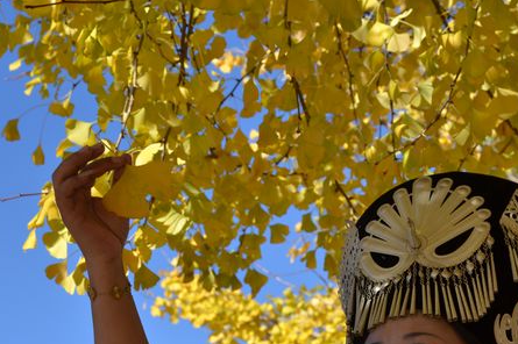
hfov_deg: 20.0
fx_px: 1467
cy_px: 277
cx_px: 261
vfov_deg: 13.3
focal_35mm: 102
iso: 100
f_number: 8
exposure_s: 1/250
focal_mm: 42
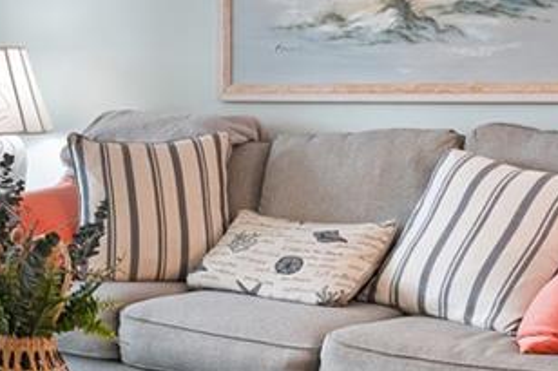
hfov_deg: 23.3
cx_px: -87
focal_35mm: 81
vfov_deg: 16.9
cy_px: 109
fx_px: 1249
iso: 400
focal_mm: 15.5
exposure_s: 1/15
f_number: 8
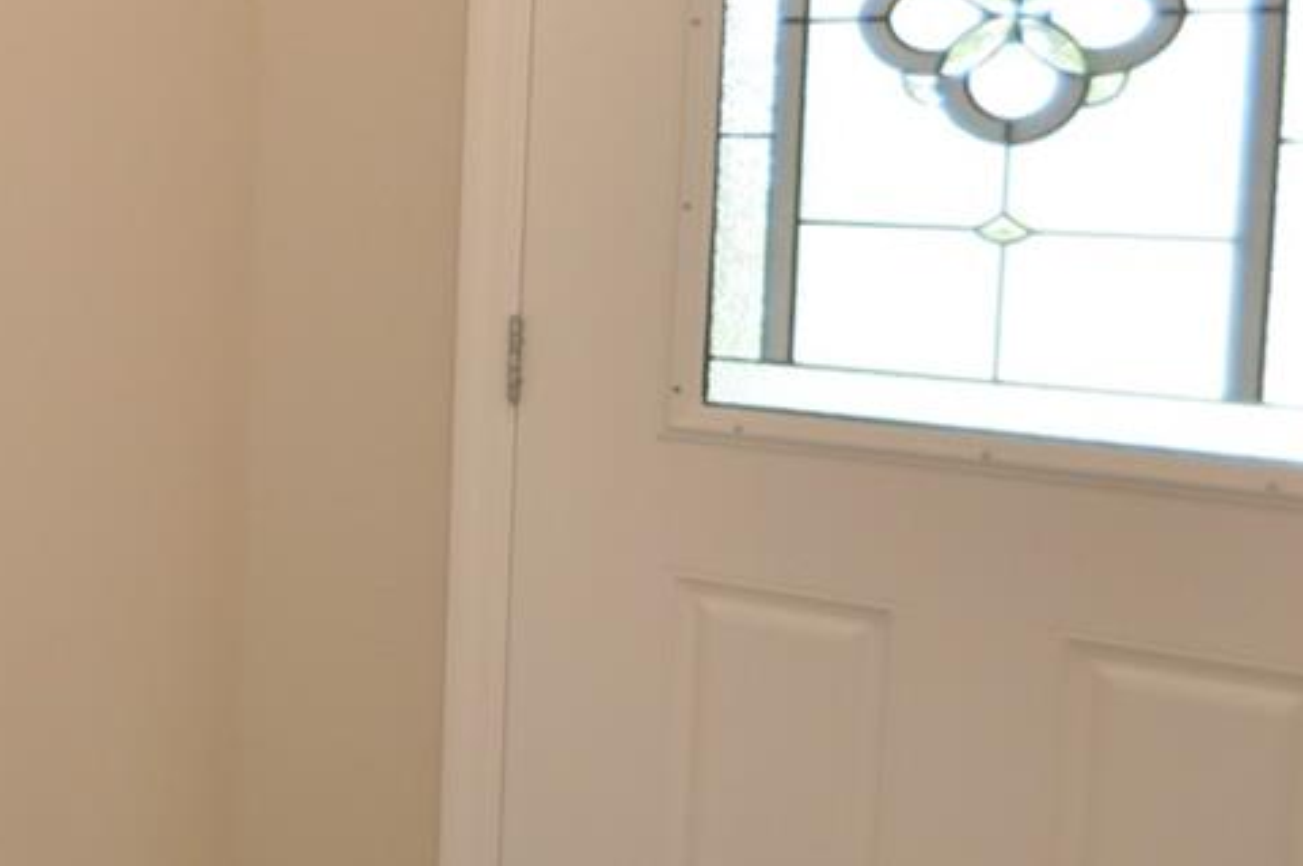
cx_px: -581
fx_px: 1808
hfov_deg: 28.4
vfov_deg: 26.8
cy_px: 280
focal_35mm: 50
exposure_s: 1/80
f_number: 4.5
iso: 400
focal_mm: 10
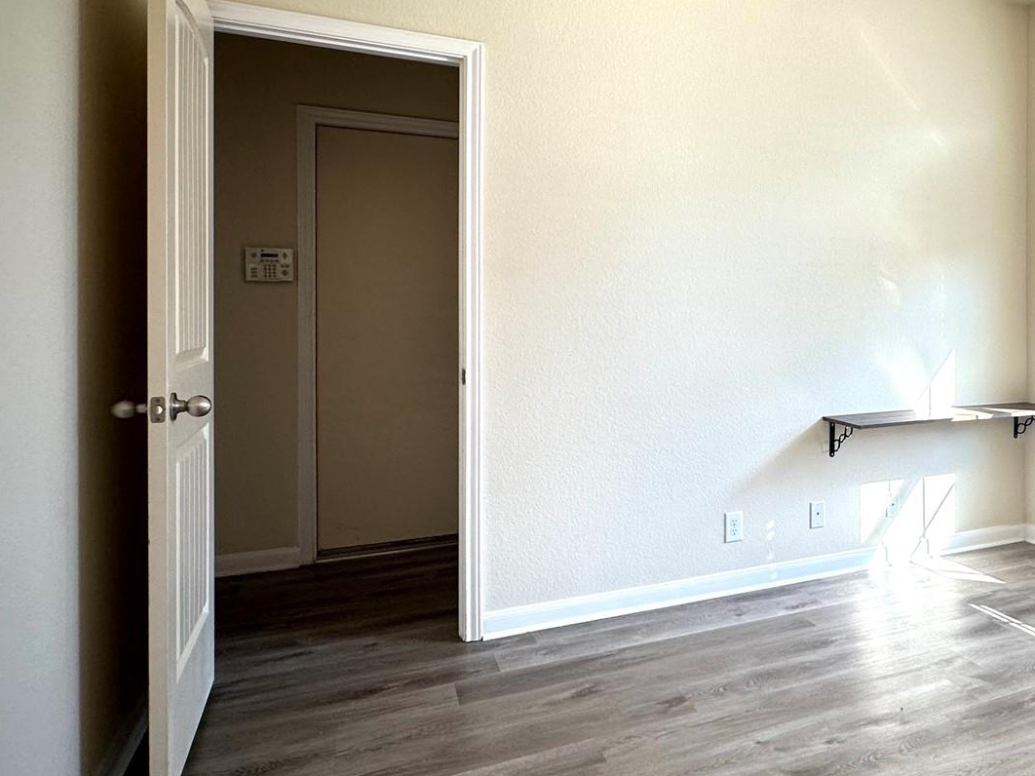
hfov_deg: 60.8
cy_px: 325
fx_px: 807
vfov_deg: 51.1
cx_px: 807
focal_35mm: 27
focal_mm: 2.22
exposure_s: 1/99
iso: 64
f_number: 2.2
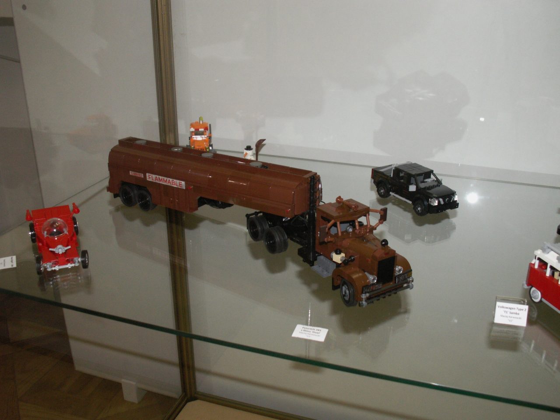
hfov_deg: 52.6
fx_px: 566
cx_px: 280
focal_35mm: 35
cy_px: 210
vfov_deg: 40.7
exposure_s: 1/60
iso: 160
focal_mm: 5.86
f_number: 2.8
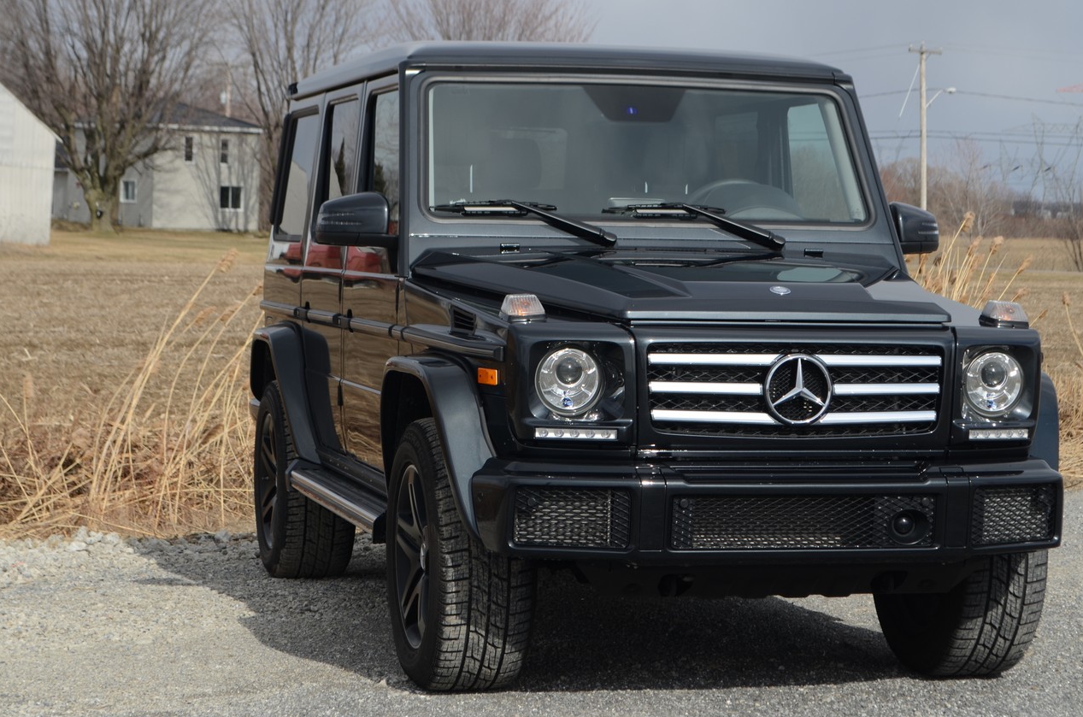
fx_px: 2732
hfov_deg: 22.4
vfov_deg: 15.0
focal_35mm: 91
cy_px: 376
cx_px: 562
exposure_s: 1/250
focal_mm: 52
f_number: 8
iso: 100
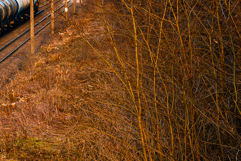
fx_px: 2390
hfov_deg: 5.7
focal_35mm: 357
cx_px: -68
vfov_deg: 3.9
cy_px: 50
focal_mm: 70
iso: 640
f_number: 4.5
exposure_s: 1/320
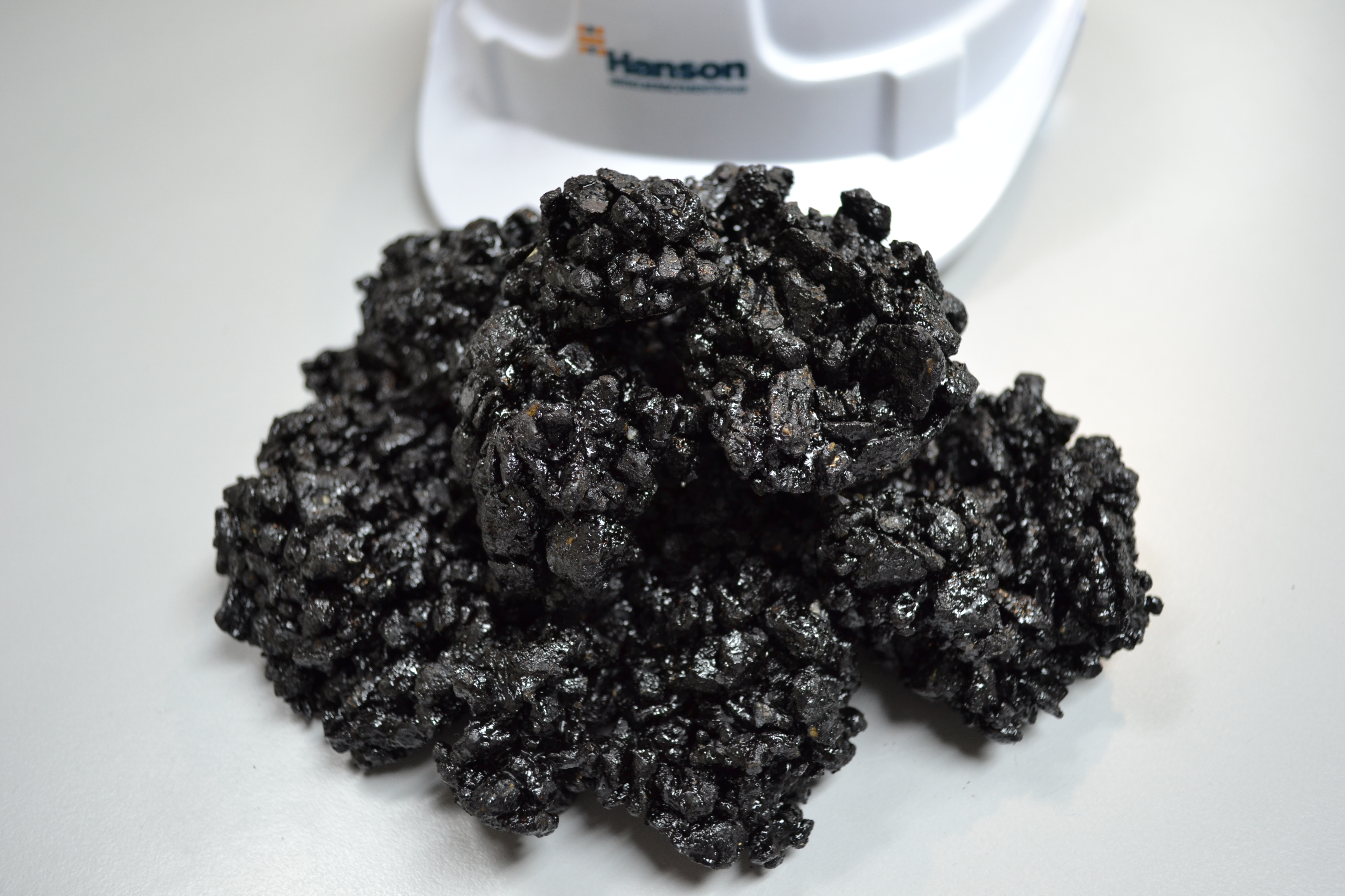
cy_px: 448
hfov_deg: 57.2
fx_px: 1233
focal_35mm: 33
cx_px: 672
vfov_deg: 40.0
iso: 400
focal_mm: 22
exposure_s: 1/15
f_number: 3.8
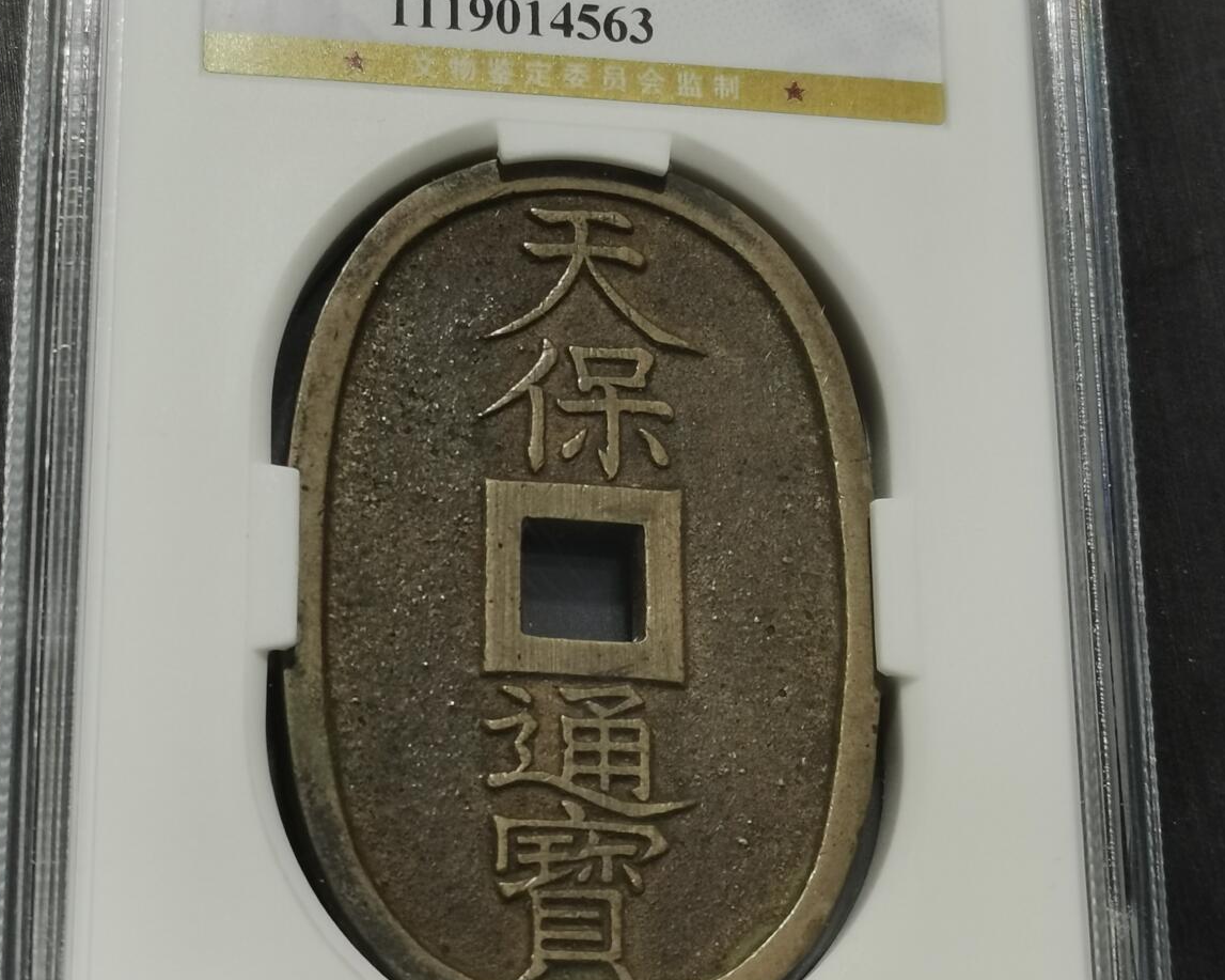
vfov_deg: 16.2
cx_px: 568
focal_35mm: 95
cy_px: 343
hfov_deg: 20.2
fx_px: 3443
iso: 64
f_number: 1.8
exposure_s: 1/90
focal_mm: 5.58
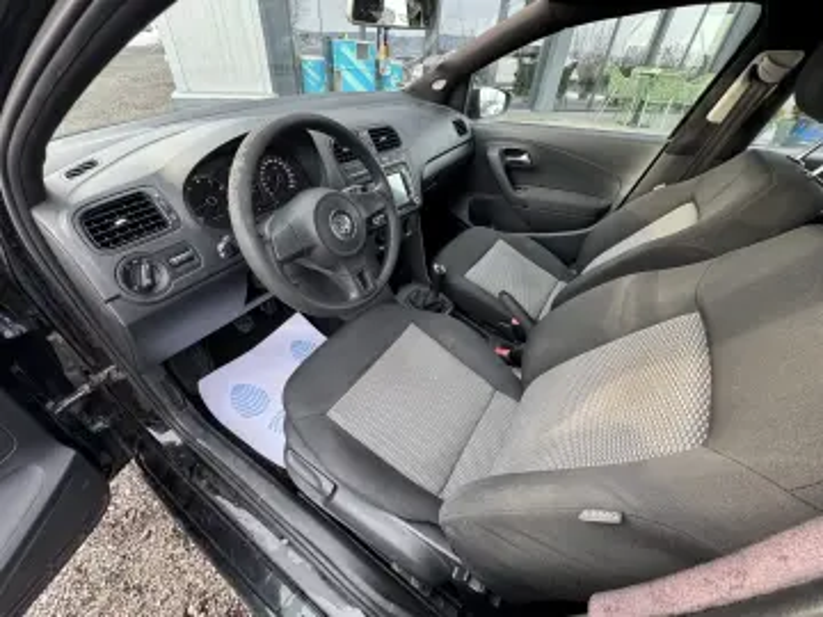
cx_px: 412
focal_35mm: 14
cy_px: 308
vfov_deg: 85.7
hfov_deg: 102.1
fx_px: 333
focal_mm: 2.22
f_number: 2.2
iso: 160
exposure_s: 1/99
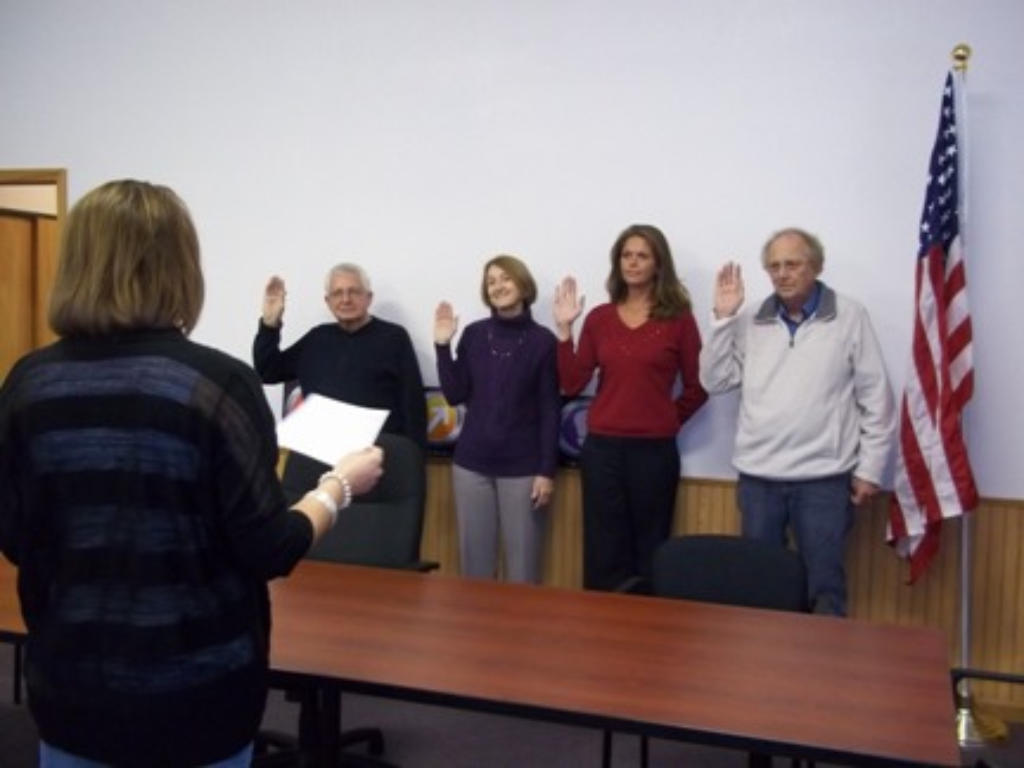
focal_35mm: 36
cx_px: 512
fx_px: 1065
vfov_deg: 39.7
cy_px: 384
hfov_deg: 51.4
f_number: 3.1
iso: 320
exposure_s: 1/30
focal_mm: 6.5
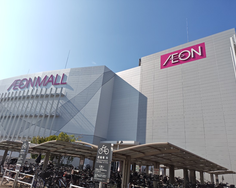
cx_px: 119
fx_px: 168
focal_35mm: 24
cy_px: 94
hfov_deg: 70.3
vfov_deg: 58.8
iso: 50
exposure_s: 1/1910
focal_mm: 5.56
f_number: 1.9
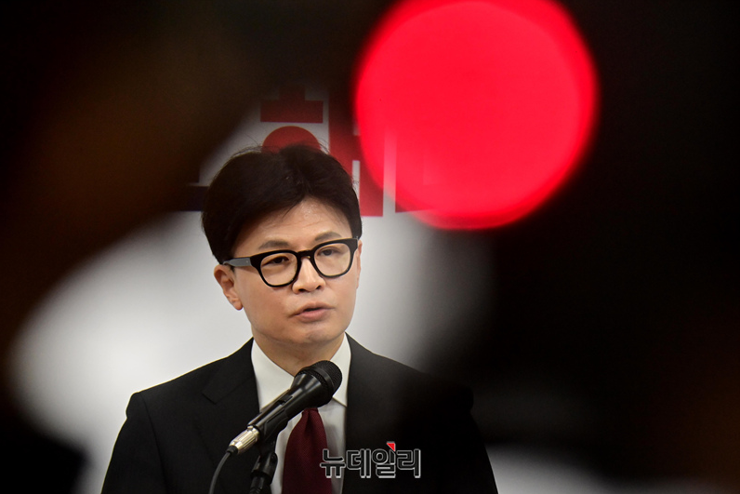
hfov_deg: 10.2
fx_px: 4132
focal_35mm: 201
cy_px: 247
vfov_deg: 6.8
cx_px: 369
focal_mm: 200
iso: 6400
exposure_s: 1/400
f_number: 6.3
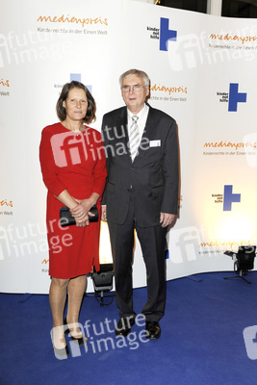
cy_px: 192
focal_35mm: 40
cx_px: 128
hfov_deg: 33.4
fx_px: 428
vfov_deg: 48.4
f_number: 5
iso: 800
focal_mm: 40
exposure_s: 1/160
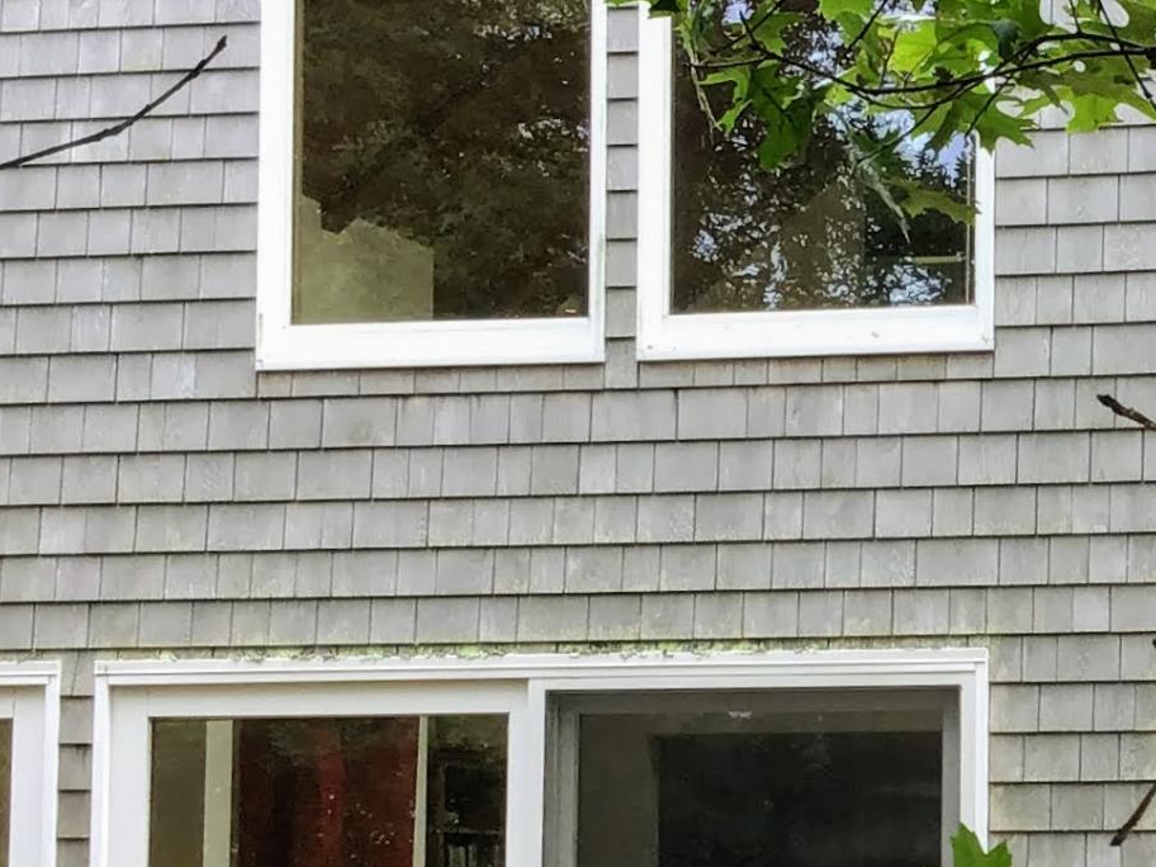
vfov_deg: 14.4
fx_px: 3406
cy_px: 655
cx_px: 1336
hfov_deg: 18.4
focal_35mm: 102
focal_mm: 3.3
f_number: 2.4
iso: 40
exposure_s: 1/120
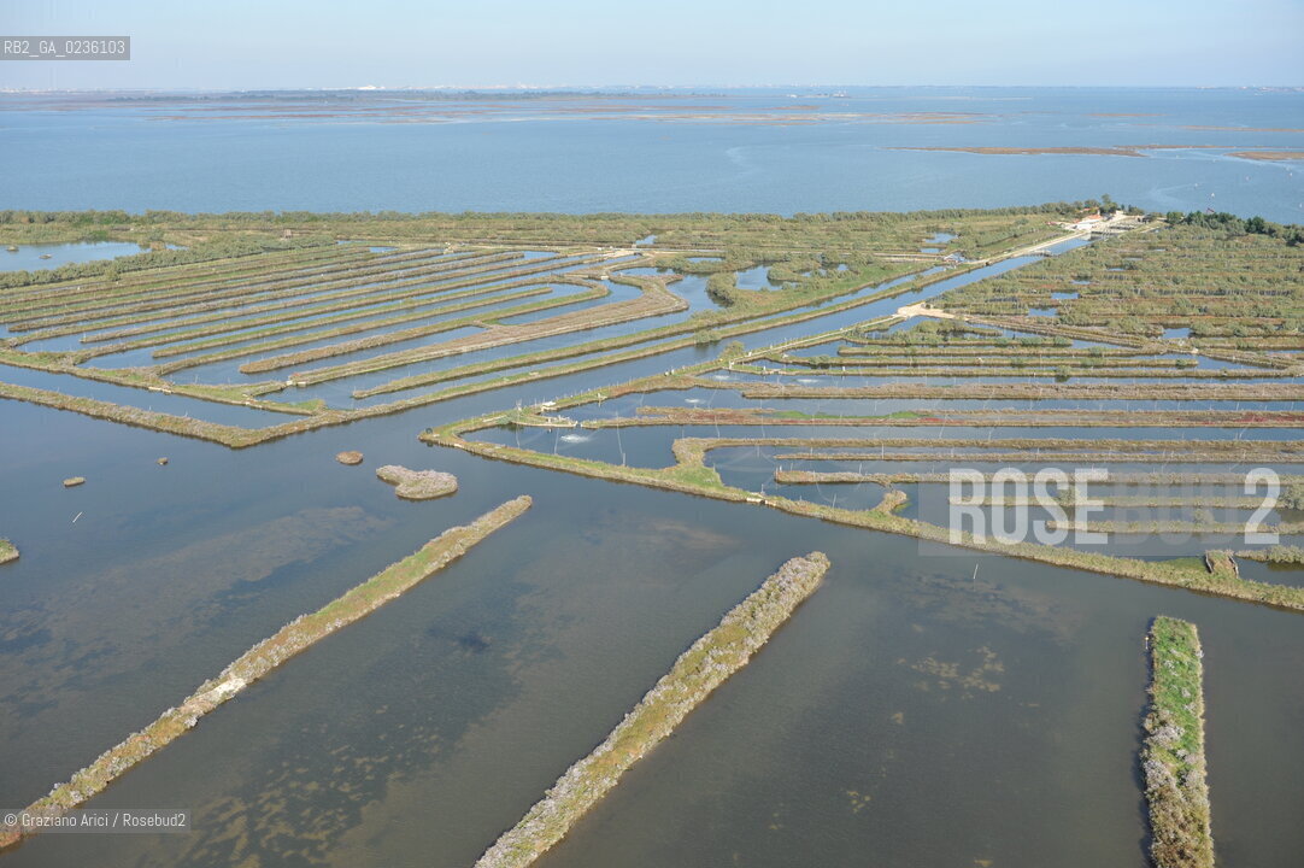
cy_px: 434
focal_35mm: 31
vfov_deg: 42.3
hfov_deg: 60.3
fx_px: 1122
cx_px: 652
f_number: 4
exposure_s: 1/2000
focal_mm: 31
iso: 500
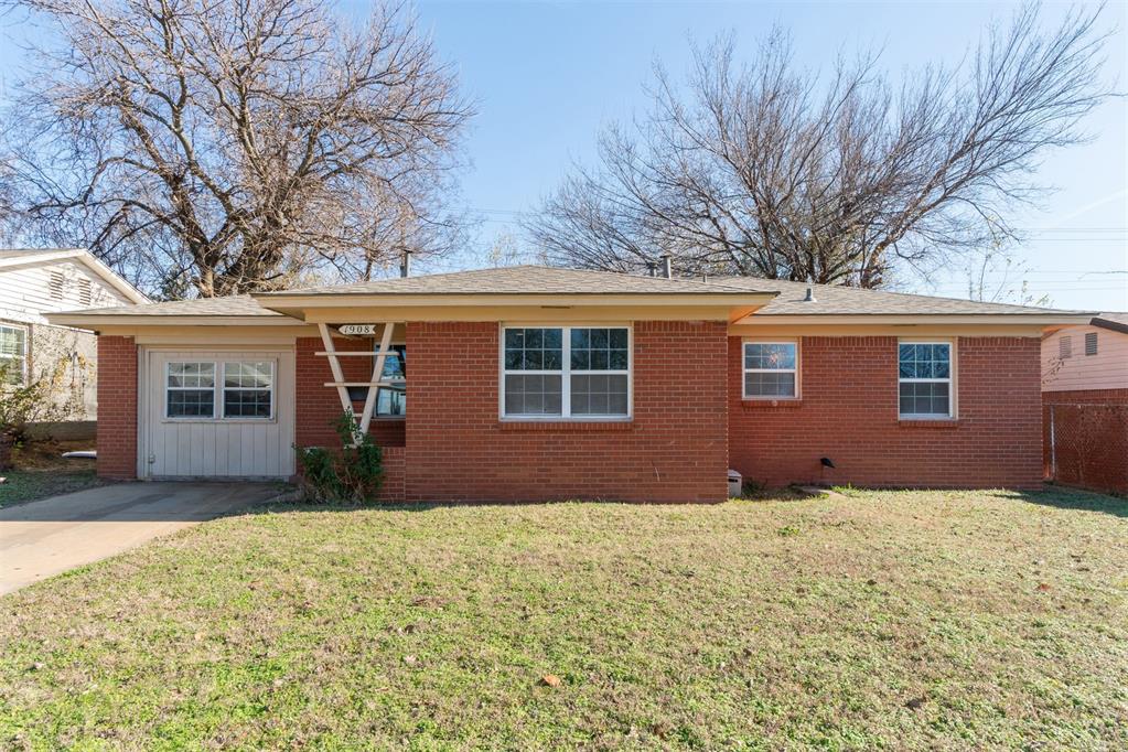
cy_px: 376
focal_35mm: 20
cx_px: 564
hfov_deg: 85.4
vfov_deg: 63.2
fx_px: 611
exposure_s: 1/100
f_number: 8
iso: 100
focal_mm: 13
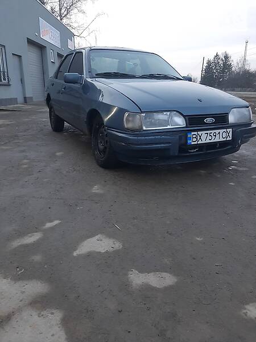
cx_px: 128
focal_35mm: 27
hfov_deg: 51.4
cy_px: 171
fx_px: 266
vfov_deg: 65.3
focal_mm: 3.9
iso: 160
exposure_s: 1/25
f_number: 1.7
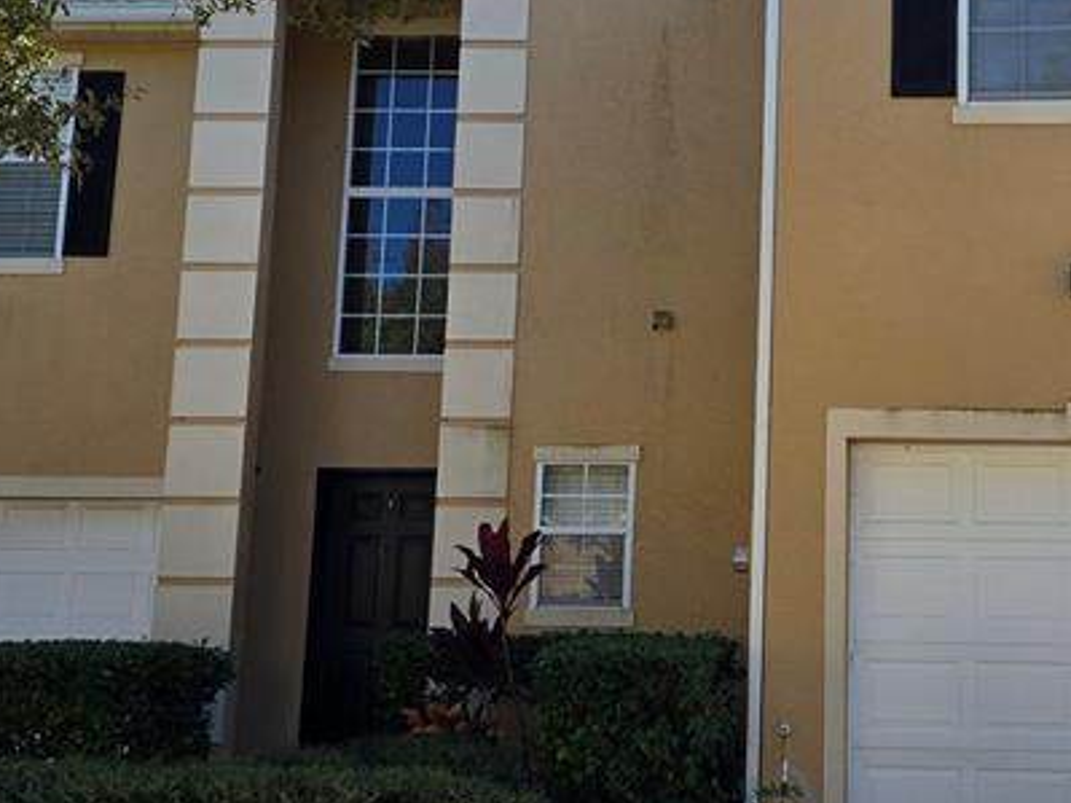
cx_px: 816
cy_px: 317
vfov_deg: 24.8
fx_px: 1825
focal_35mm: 59
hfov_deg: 32.0
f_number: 1.7
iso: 12
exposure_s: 1/327
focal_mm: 6.3
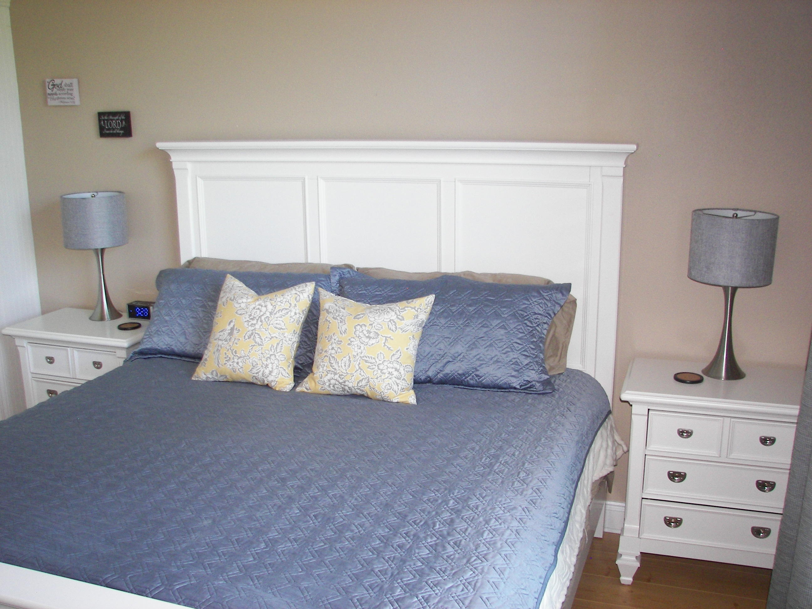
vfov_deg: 39.7
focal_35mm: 36
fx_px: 844
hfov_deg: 51.4
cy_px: 304
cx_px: 406
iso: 160
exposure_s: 1/30
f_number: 2.8
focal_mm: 6
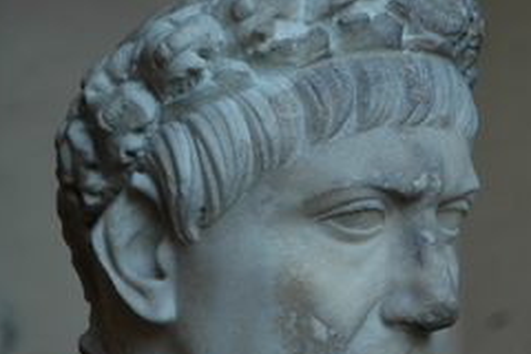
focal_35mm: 192
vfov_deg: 7.1
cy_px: 250
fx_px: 2832
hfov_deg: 10.7
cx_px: 394
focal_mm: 70
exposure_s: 1/30
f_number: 4.5
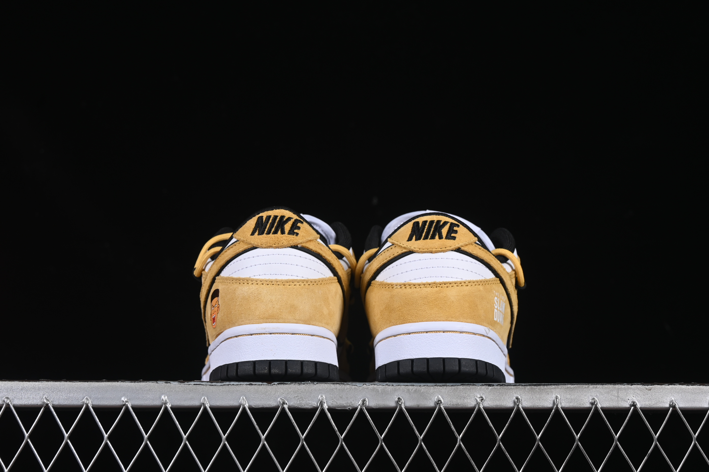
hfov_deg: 27.0
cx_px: 354
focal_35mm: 75
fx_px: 1477
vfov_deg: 18.2
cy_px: 236
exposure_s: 1/80
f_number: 8
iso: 160
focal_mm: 50
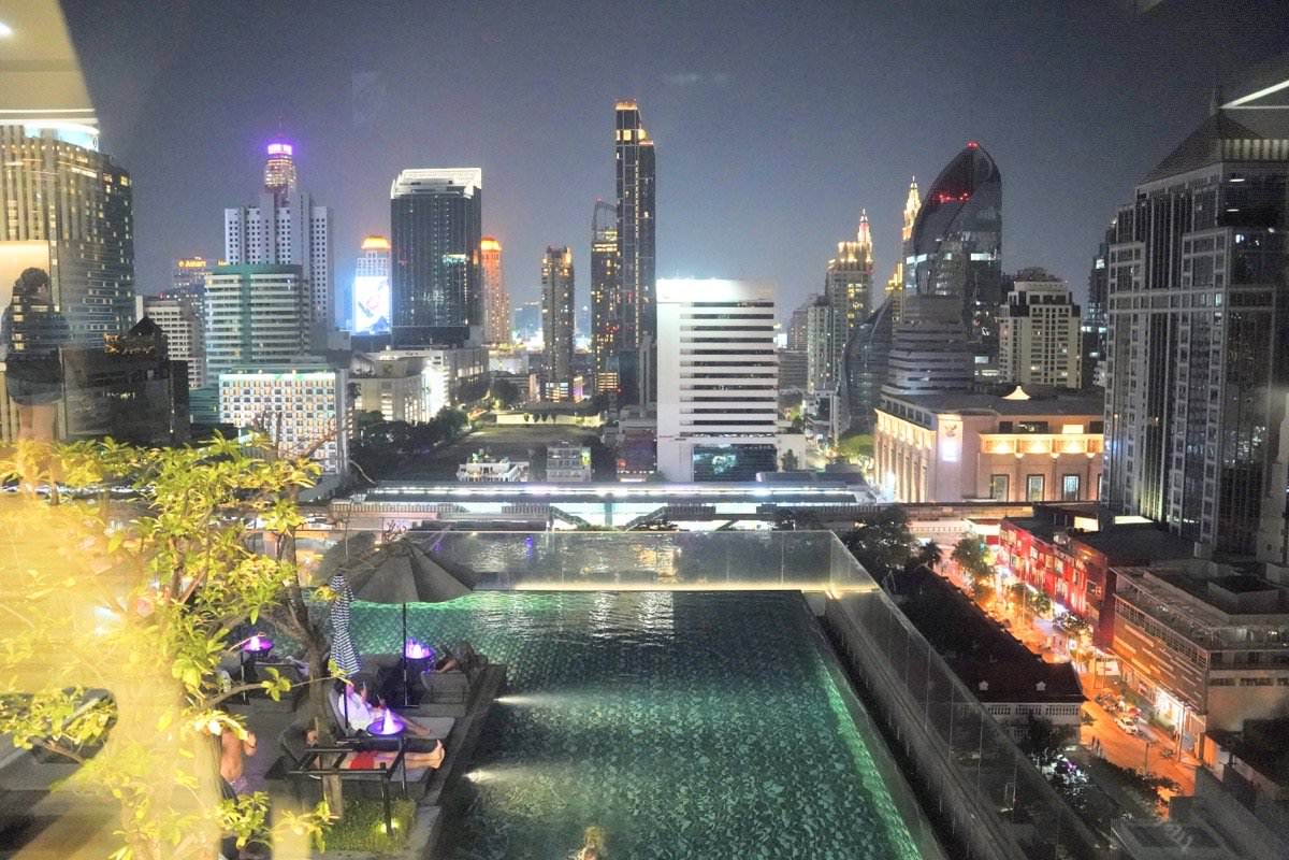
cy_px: 430
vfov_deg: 46.4
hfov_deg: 65.5
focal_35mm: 28
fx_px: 1002
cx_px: 644
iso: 12800
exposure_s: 1/100
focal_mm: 28
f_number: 2.8
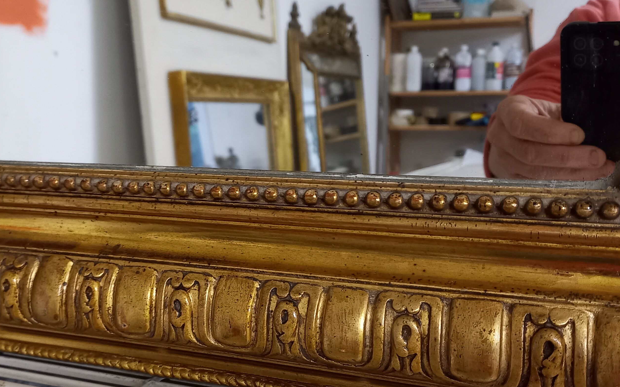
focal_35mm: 42
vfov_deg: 30.5
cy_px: 225
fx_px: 710
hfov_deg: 47.2
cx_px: 288
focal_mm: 4.65
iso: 500
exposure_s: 1/25
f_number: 1.8
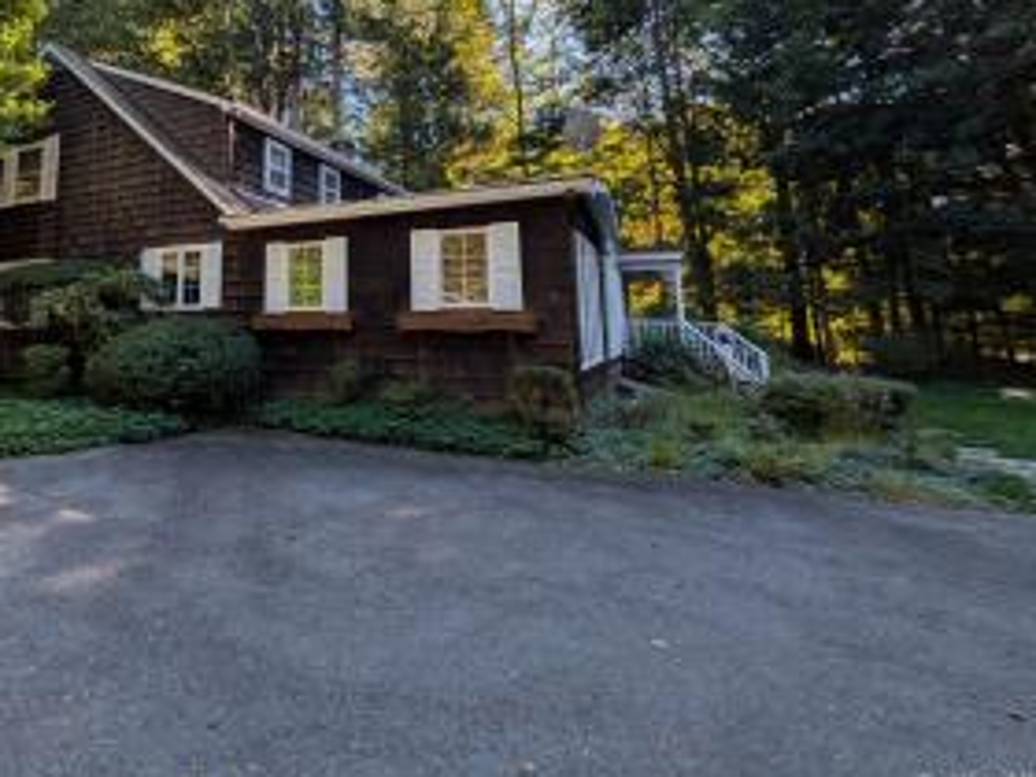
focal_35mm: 20
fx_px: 599
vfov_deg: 63.9
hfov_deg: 78.4
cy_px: 244
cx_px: 326
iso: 43
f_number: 2.2
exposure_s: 1/708
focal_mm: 1.83
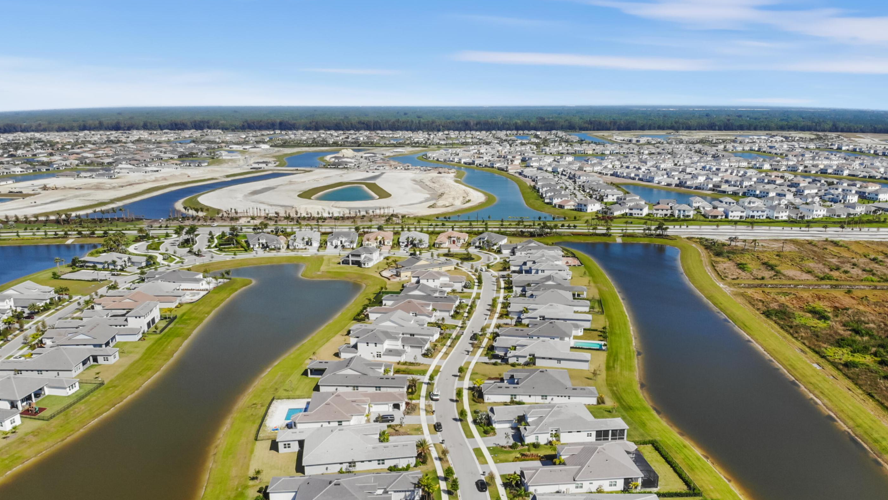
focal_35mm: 27
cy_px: 330
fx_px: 636
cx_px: 453
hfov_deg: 69.8
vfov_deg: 42.4
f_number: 2.8
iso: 104
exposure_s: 1/1250
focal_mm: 4.5
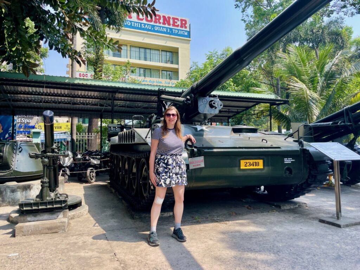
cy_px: 135
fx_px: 270
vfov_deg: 53.1
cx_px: 180
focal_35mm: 26
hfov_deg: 67.3
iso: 32
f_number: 1.6
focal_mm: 4.2
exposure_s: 1/1304
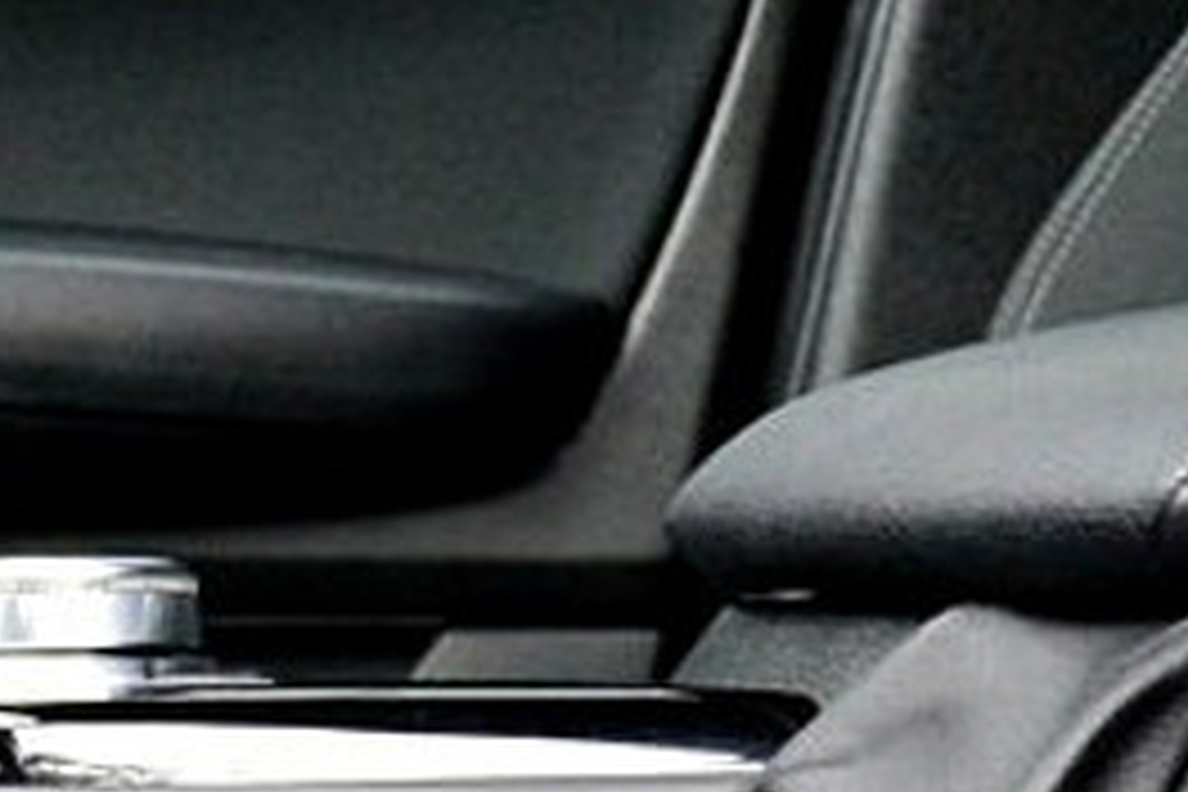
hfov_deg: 9.1
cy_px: 432
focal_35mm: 218
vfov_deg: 6.3
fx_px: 7193
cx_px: -819
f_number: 8
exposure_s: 1/60
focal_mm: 20
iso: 450
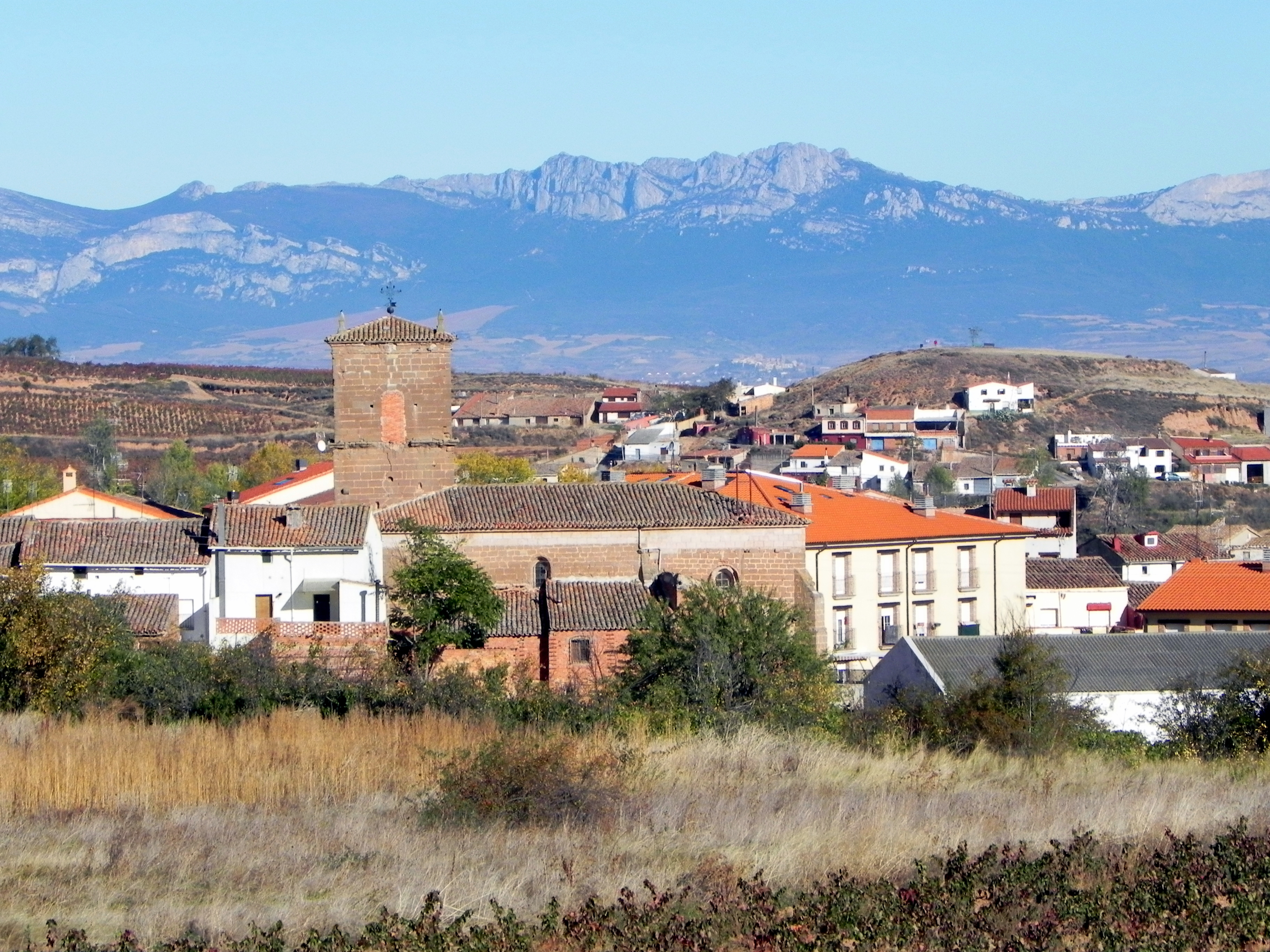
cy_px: 476
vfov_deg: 8.1
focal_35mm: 184
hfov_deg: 10.7
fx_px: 6751
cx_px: 635
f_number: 8
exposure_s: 1/569
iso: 160
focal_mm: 32.7
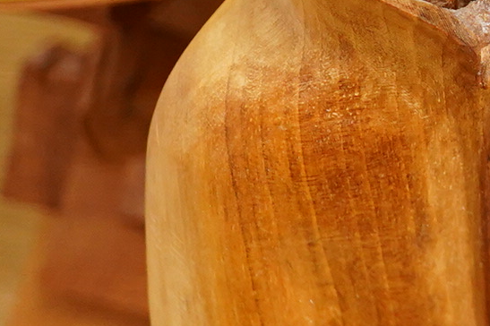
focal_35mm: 162
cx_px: 746
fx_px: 2204
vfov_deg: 8.4
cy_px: -56
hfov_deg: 12.1
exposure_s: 1/200
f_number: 3.5
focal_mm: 30
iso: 2500
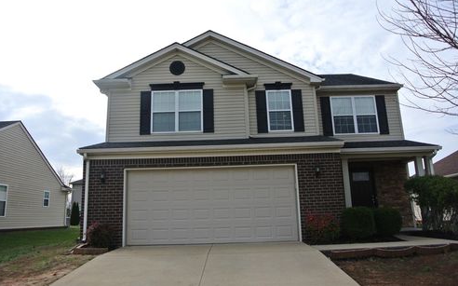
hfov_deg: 66.5
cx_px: 230
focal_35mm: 28
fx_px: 349
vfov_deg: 44.5
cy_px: 133
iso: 100
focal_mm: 10
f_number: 4.5
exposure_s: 1/640
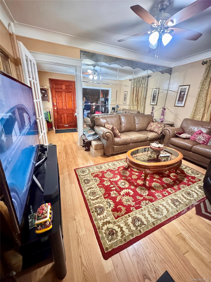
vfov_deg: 102.1
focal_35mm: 14
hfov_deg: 85.7
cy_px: 141
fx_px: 114
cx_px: 106
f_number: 2.2
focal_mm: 2.22
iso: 1600
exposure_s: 1/30
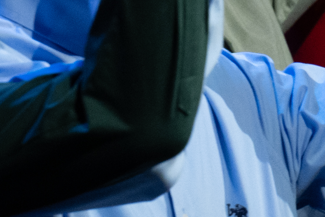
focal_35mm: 1507
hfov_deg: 1.4
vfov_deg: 0.9
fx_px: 13600
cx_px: 835
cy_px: -20
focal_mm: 200
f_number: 5
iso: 1000
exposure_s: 1/250
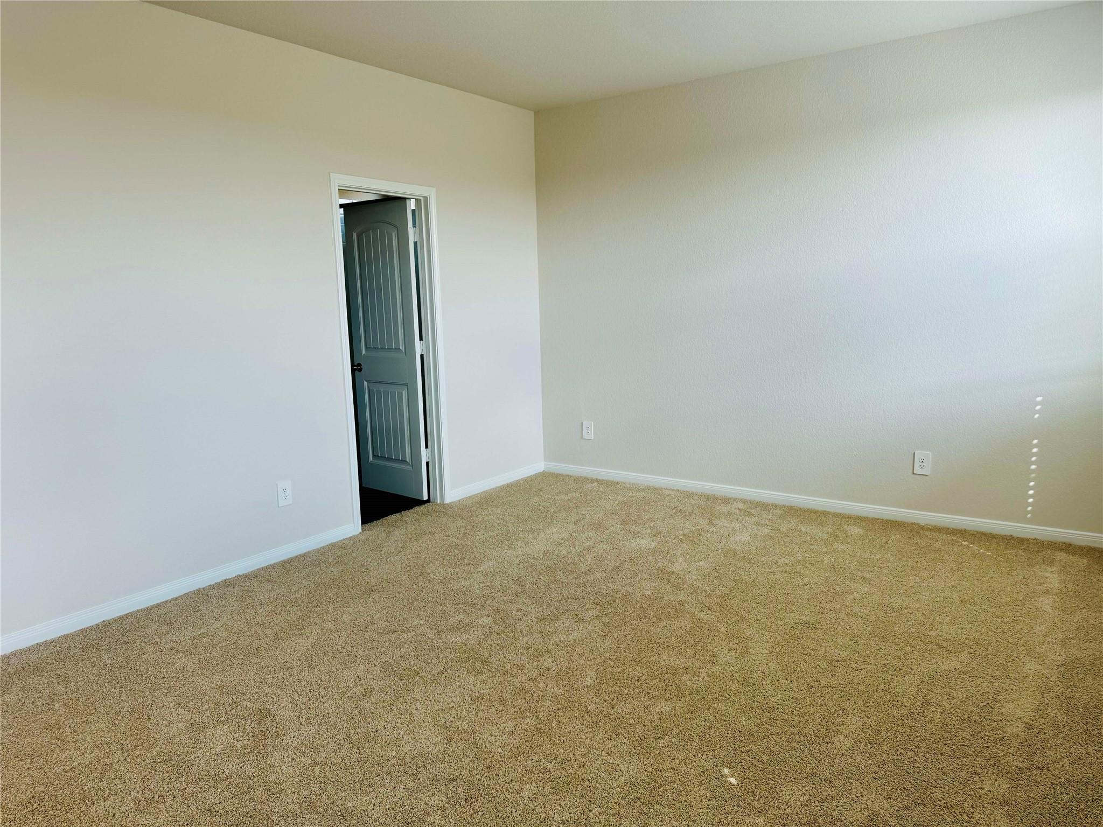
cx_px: 552
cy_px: 414
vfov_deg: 56.8
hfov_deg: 71.6
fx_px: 765
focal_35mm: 24
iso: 64
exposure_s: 1/121
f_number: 1.78
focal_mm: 6.76
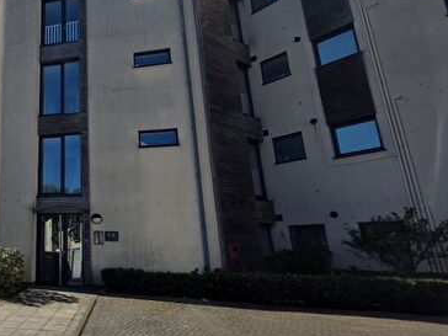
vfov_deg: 54.8
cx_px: 23
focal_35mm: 25
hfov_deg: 56.8
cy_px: 151
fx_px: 324
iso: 40
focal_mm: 2.2
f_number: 1.9
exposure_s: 1/3333
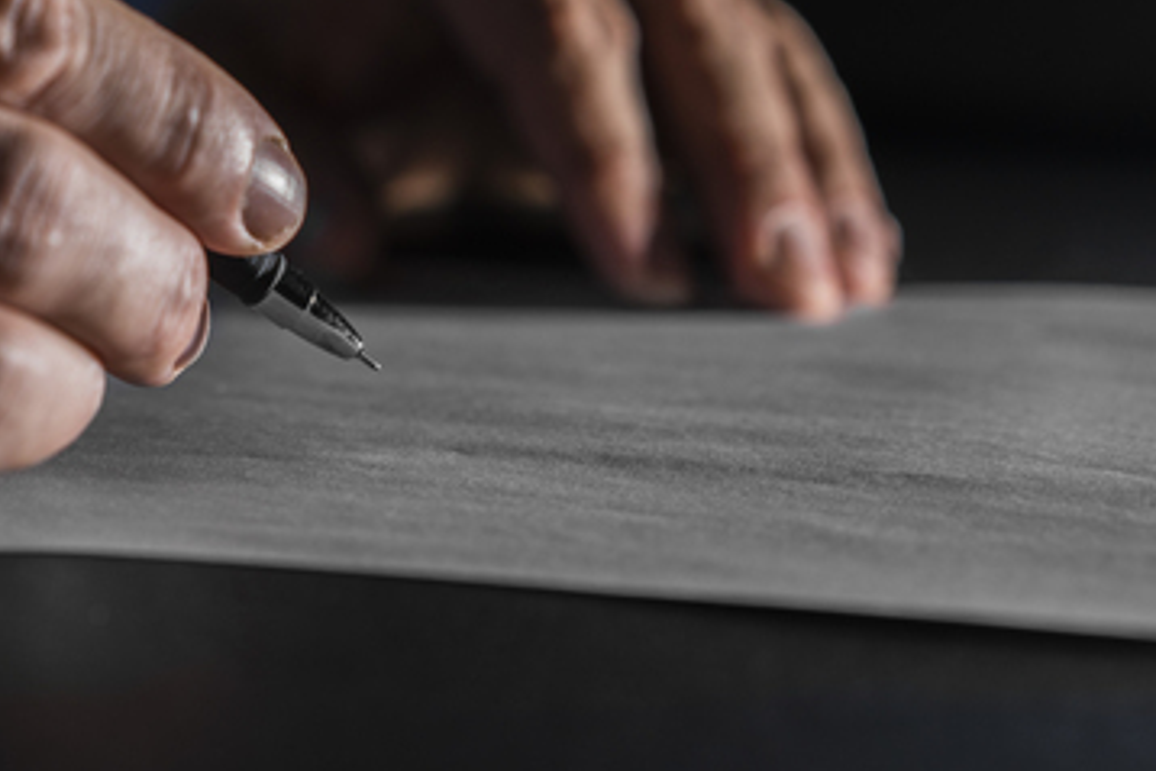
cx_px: 197
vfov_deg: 12.3
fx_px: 3566
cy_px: 161
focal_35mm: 111
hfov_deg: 18.2
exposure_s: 1/100
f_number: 3.2
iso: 320
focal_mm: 55
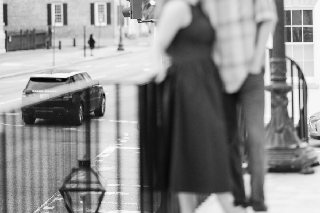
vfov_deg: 10.6
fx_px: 1138
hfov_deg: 16.0
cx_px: 160
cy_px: 2
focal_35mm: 128
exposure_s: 1/4000
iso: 800
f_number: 1.2
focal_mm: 85
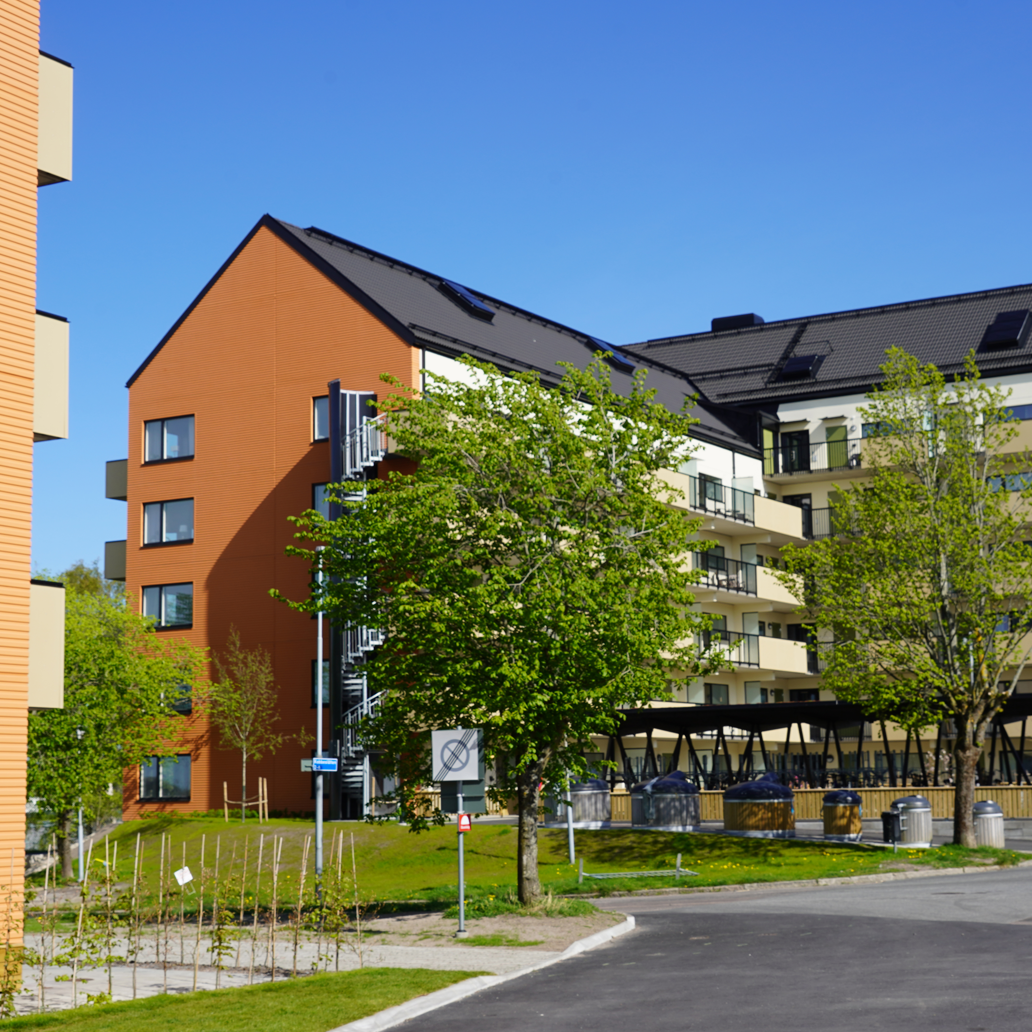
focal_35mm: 53
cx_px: 578
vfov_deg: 32.2
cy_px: 511
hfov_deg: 32.2
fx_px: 1788
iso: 100
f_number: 10
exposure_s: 1/125
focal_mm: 41
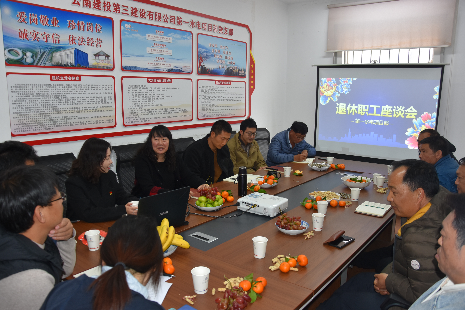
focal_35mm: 27
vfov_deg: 48.0
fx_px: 349
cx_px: 232
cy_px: 155
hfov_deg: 67.4
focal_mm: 18
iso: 400
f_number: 3.5
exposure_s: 1/80
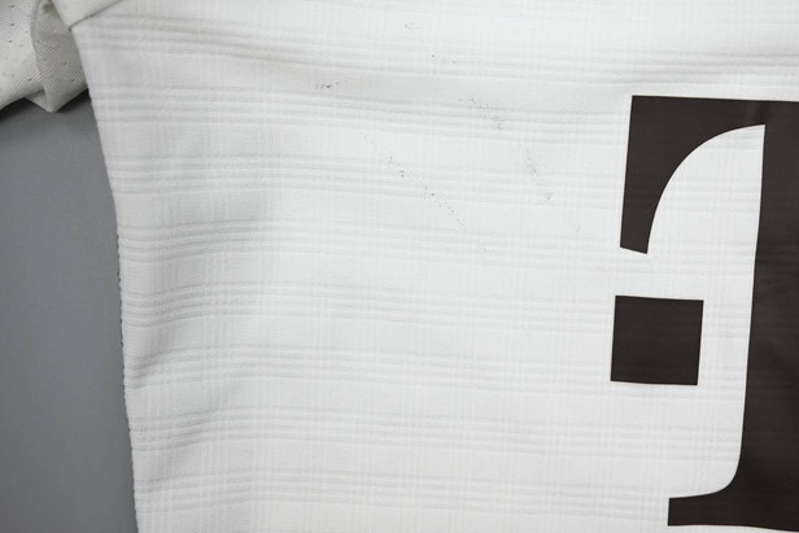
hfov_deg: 48.4
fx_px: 866
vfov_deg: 34.2
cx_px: 557
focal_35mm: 39
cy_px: 226
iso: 200
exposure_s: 1/180
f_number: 4.8
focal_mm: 24
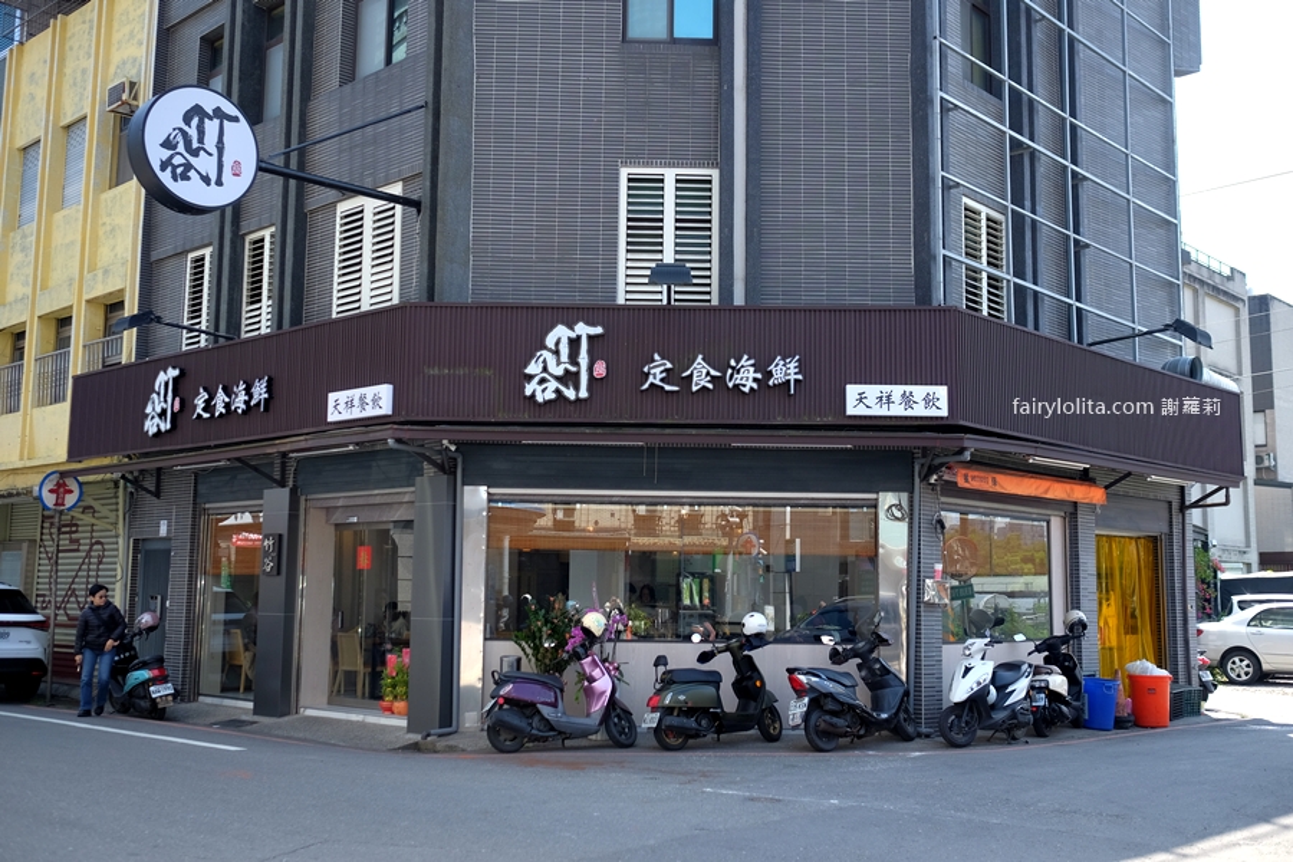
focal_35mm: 35
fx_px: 1257
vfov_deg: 37.9
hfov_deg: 54.4
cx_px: 646
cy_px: 431
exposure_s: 1/680
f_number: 2.5
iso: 250
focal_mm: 23
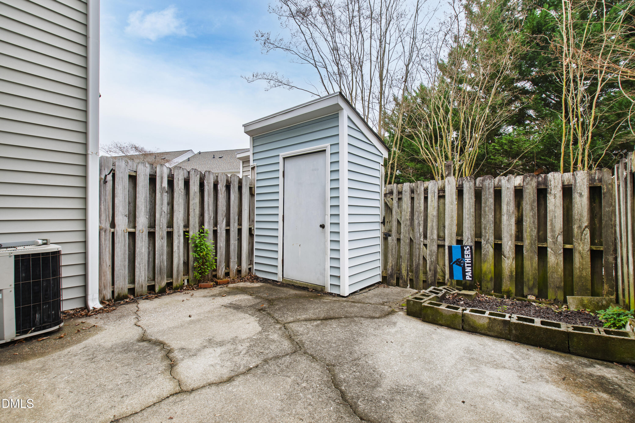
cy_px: 212
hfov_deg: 100.4
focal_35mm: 15
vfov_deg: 77.3
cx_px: 318
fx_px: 265
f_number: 8
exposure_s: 1/8
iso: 100
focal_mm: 10
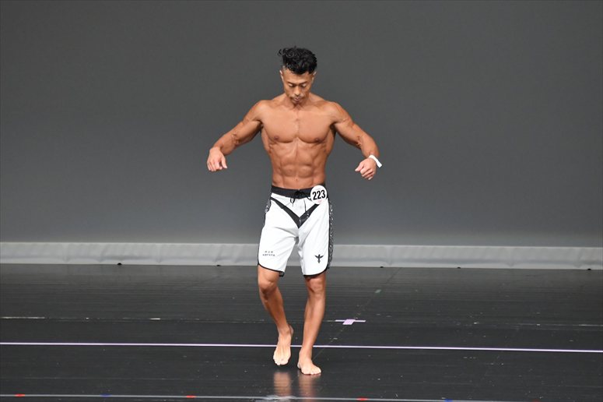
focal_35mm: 345
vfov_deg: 4.0
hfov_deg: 6.0
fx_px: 5776
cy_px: 201
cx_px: 302
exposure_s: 1/400
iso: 5000
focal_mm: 230
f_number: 5.6
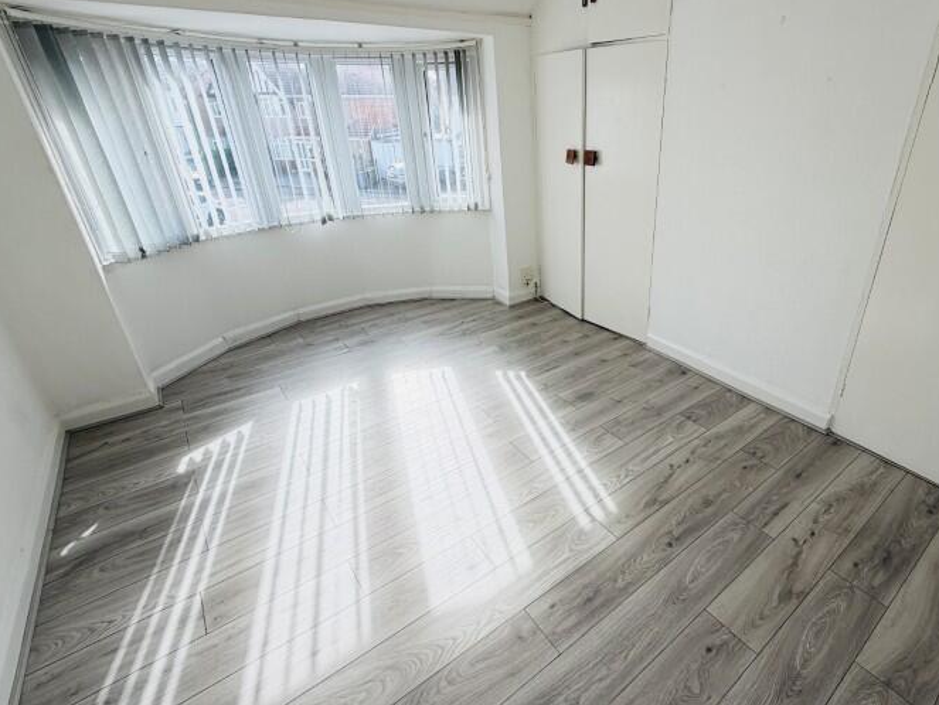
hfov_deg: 86.5
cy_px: 333
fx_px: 489
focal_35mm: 18
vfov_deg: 71.6
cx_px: 567
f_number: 2.2
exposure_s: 1/312
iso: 50
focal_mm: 2.22
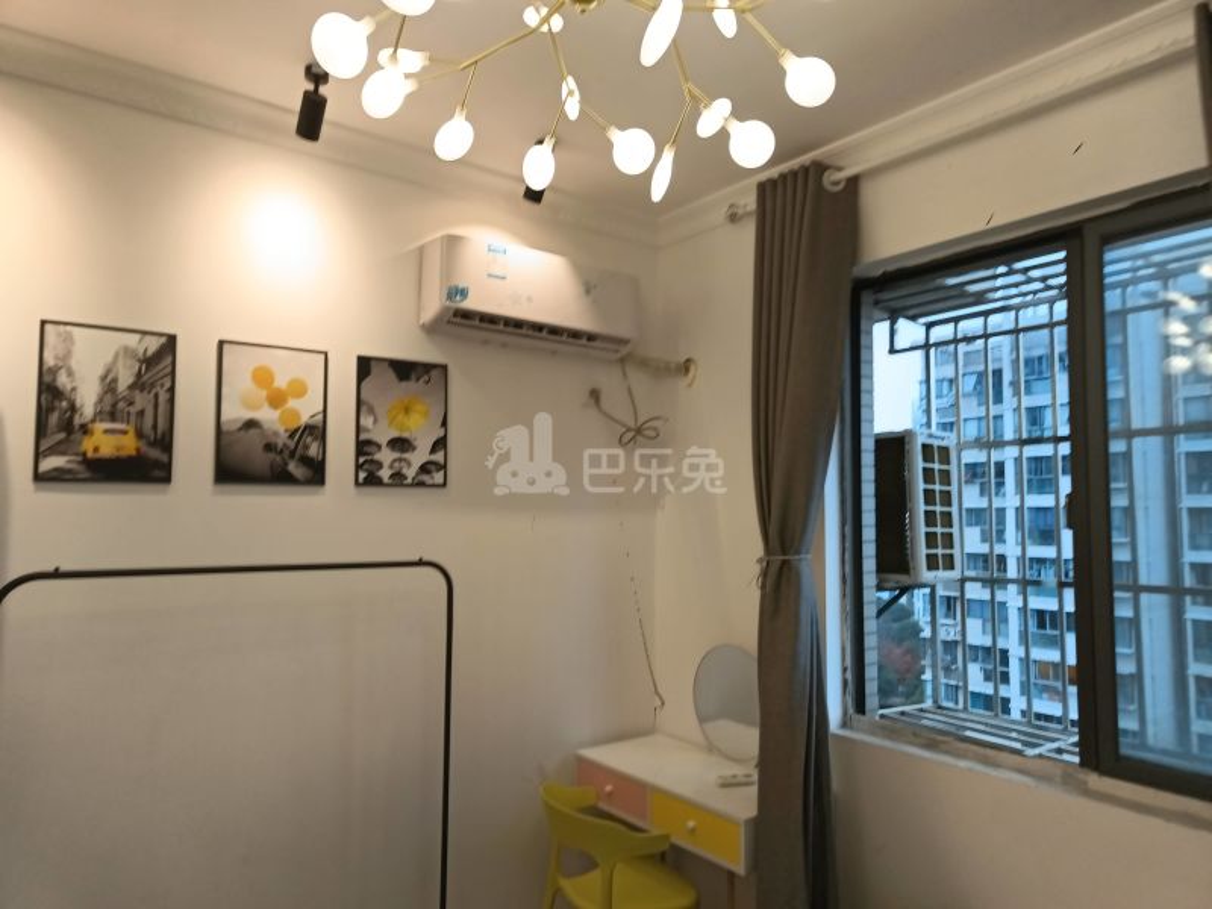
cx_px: 606
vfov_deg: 58.9
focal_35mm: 23
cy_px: 454
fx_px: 805
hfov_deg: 73.9
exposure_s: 1/50
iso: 560
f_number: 1.88
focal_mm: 5.59
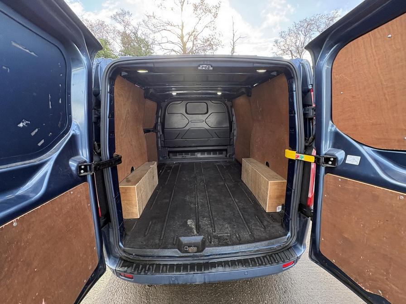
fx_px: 164
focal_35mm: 14
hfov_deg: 102.1
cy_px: 152
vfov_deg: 85.7
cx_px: 203
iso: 125
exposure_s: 1/99
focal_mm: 2.22
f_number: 2.2
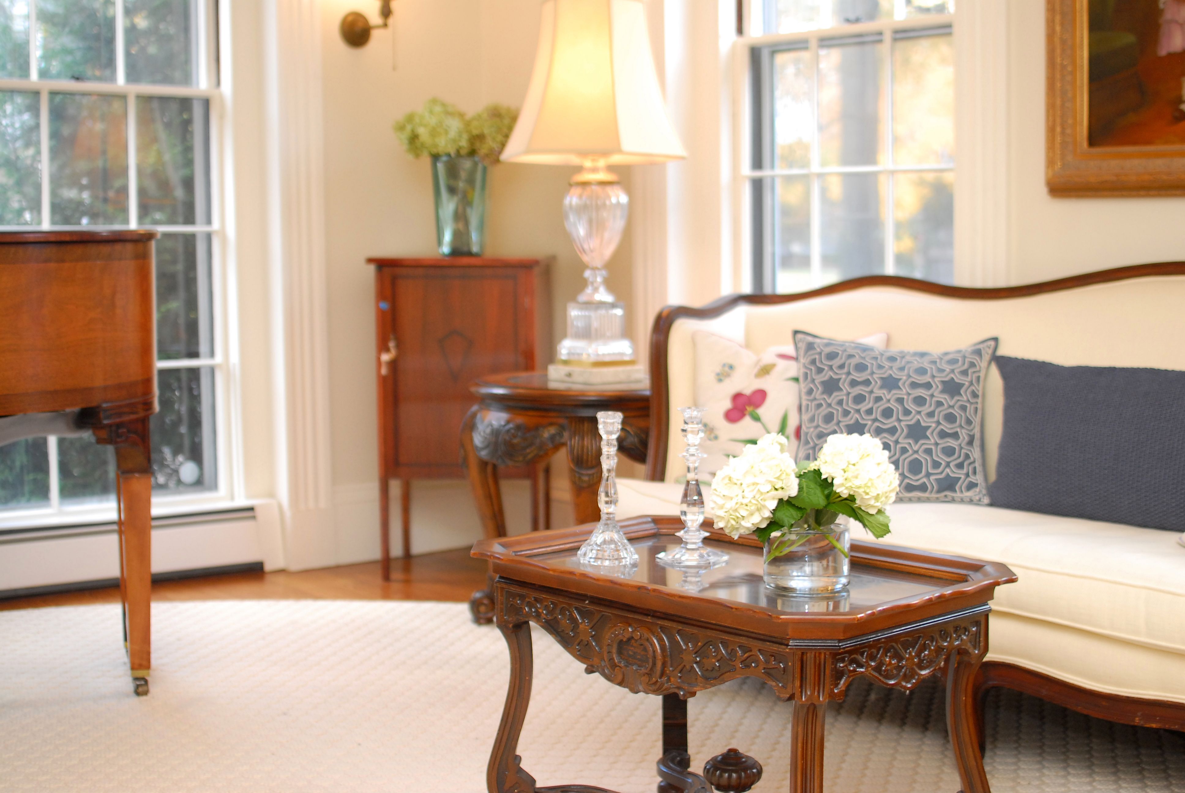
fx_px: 1730
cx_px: 592
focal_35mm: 52
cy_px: 396
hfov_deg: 37.8
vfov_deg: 25.8
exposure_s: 1/125
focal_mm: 35
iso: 400
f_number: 2.5
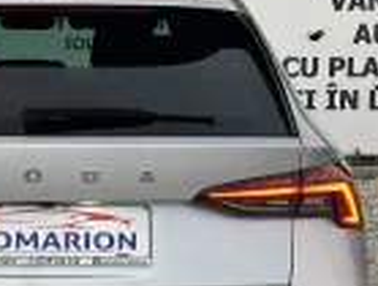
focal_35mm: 124
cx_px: 16
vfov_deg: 12.0
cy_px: 196
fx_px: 1358
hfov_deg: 15.6
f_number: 1.78
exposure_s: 1/121
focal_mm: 6.86
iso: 80
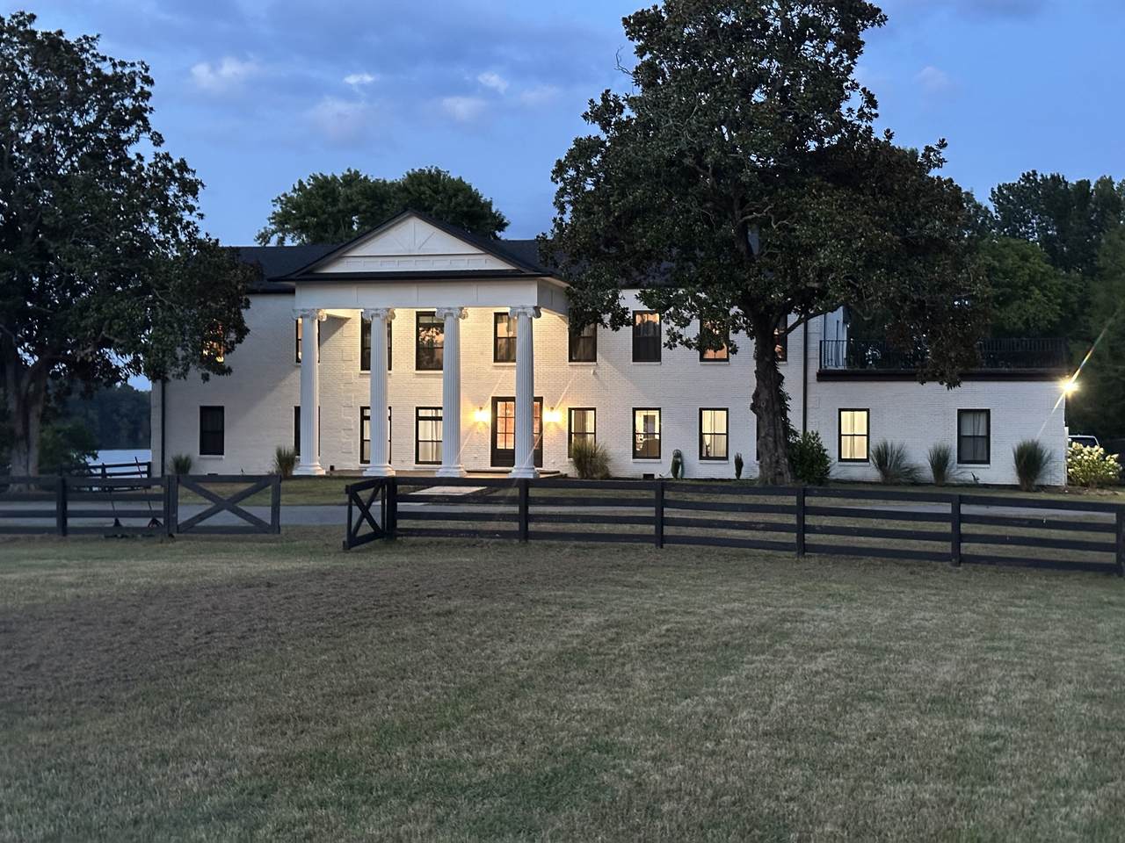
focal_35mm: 48
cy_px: 422
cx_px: 562
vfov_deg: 30.3
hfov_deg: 39.7
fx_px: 1560
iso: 640
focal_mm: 6.86
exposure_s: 1/24
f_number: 1.78
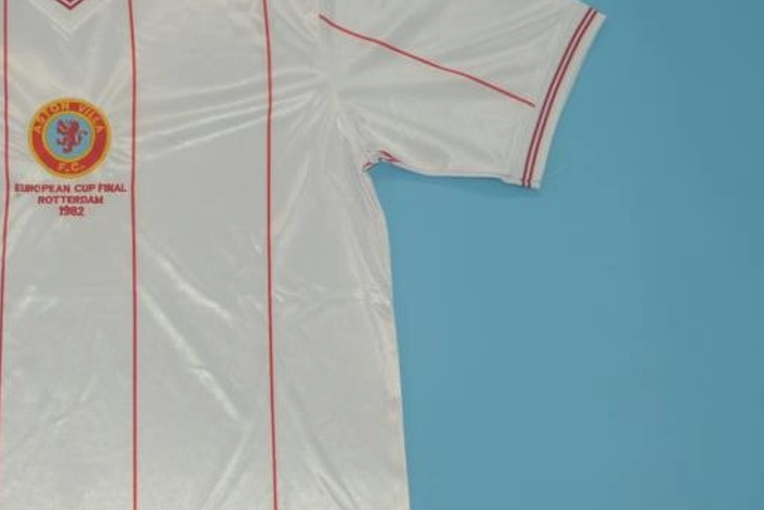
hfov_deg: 30.4
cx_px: 65
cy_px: 293
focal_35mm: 63
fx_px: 1337
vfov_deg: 21.6
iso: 200
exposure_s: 1/200
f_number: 5
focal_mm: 20
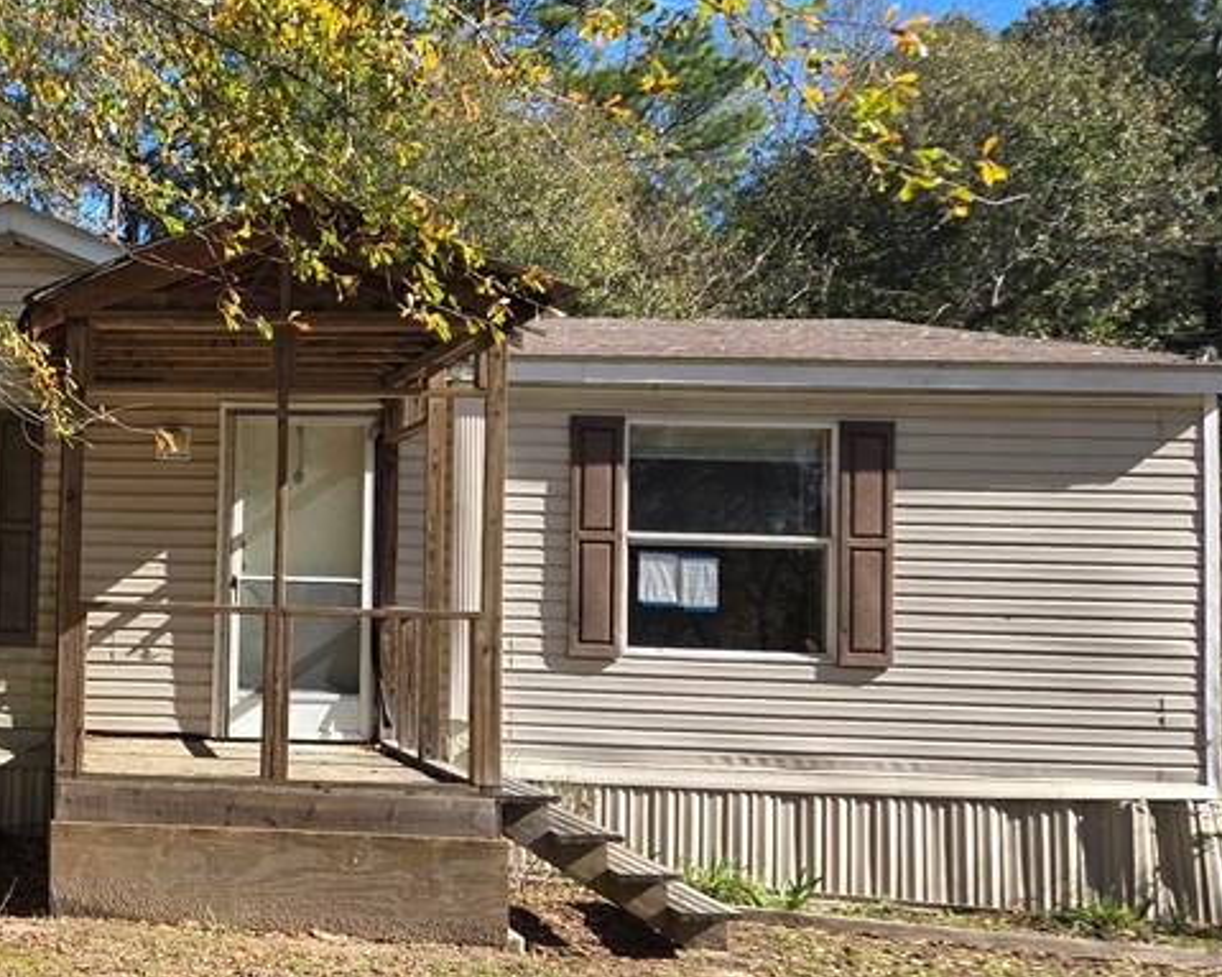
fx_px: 1736
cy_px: 510
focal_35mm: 48
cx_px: -10
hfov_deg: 35.0
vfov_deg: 31.4
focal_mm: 5.4
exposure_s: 1/955
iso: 25
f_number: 1.8
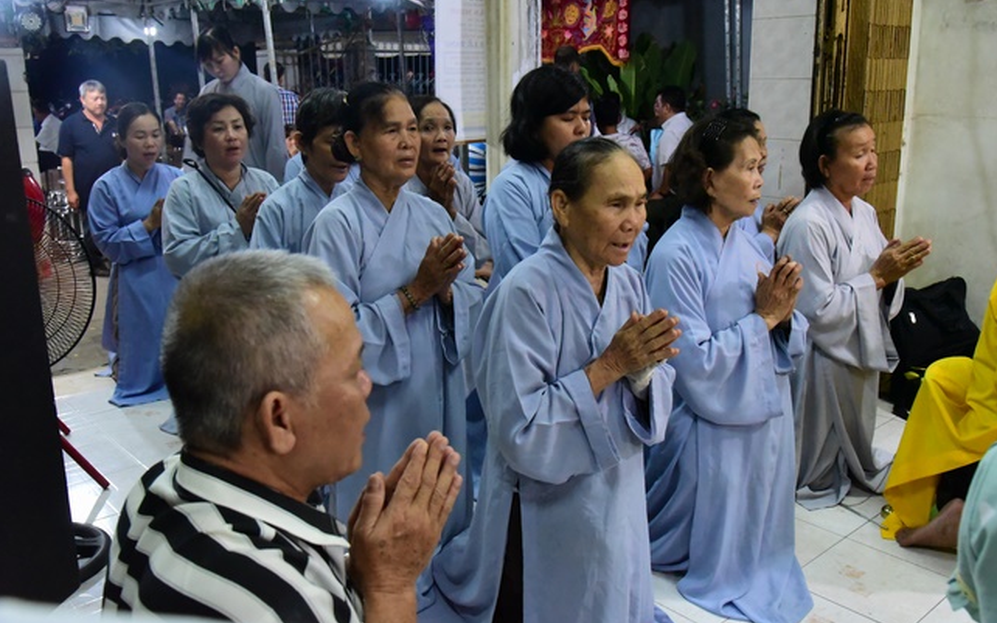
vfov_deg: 39.4
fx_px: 869
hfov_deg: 59.7
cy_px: 297
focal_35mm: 32
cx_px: 498
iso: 12800
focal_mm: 31
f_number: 6.3
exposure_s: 1/80
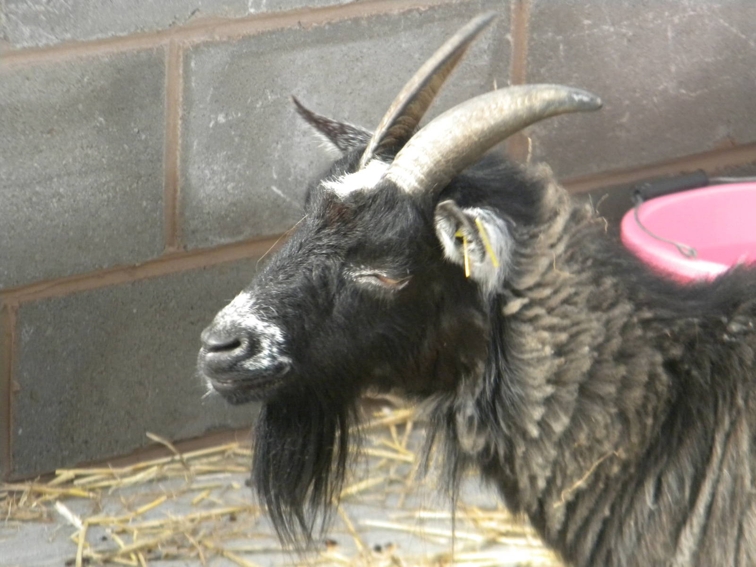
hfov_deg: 10.8
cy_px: 284
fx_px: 3997
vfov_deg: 8.1
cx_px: 378
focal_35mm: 183
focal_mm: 33.1
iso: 400
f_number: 5.2
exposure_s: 1/53.3
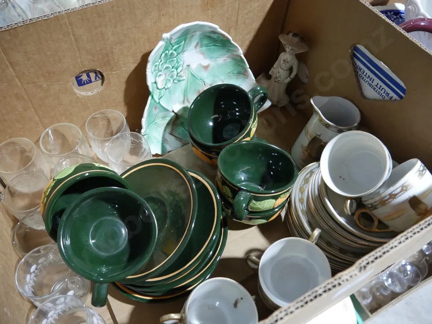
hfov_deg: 63.4
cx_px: 216
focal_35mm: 28
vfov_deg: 49.8
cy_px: 162
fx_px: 350
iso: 800
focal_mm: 14
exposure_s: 1/60
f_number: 3.5
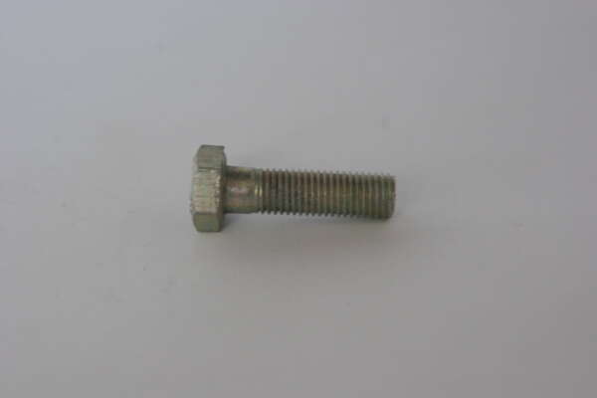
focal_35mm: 120
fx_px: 1990
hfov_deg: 17.1
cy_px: 199
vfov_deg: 11.4
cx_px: 298
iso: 800
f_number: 8
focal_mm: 80
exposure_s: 1/90
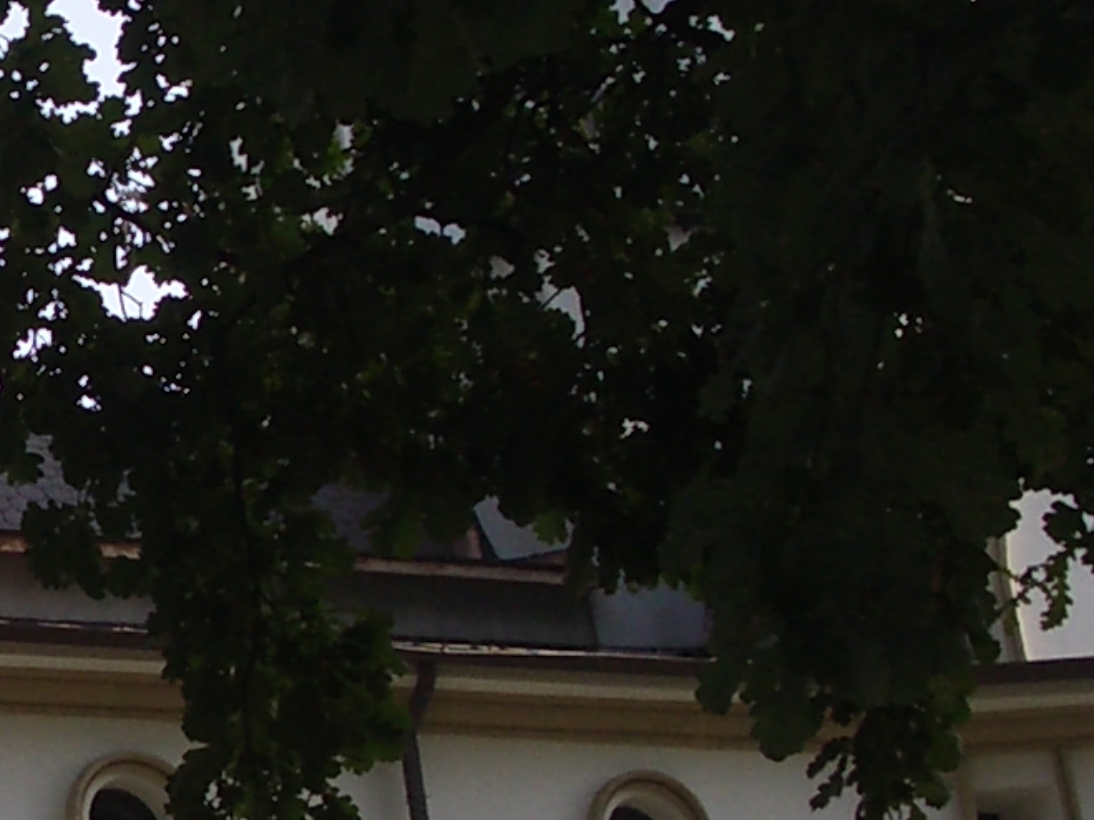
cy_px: 654
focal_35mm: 136
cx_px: -500
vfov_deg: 10.9
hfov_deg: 13.7
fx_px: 4297
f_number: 4.3
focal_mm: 5.8
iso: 80
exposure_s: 1/320
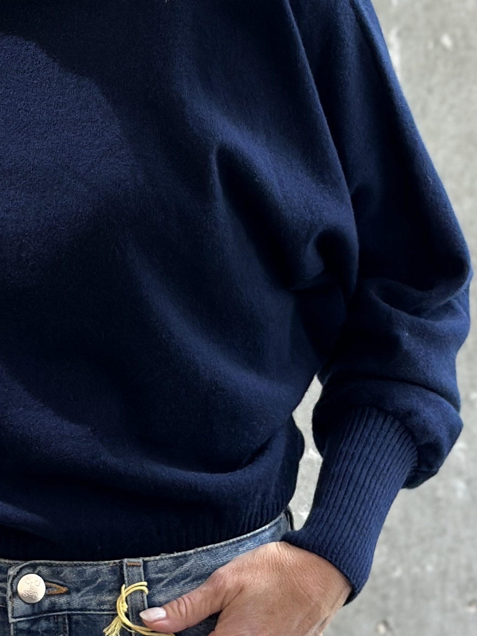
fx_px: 1837
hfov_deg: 14.5
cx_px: -16
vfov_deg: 19.4
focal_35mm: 100
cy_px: 102
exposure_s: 1/50
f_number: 1.78
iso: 125
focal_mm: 6.86
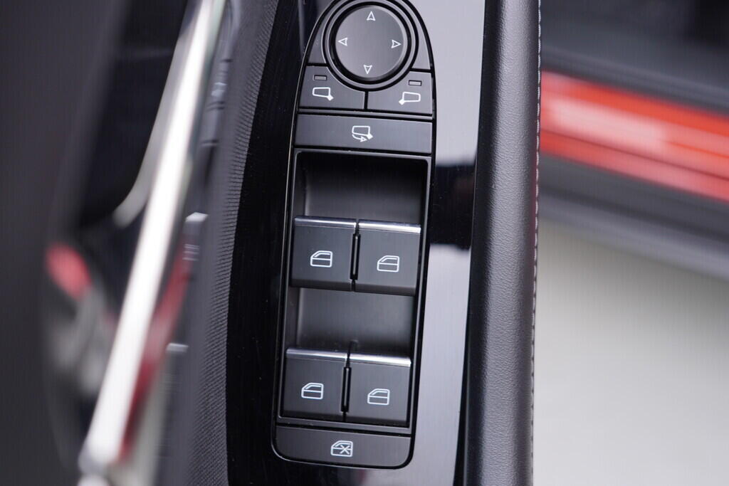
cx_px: 364
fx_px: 729
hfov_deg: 53.1
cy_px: 243
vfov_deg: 36.9
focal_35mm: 36
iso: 160
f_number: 2.8
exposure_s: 1/40
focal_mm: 24
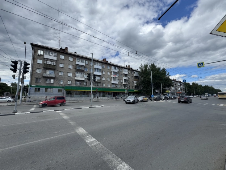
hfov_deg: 102.1
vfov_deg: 85.7
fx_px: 91
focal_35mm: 14
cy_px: 85
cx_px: 113
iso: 50
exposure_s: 1/1323
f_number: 2.2
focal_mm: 2.22
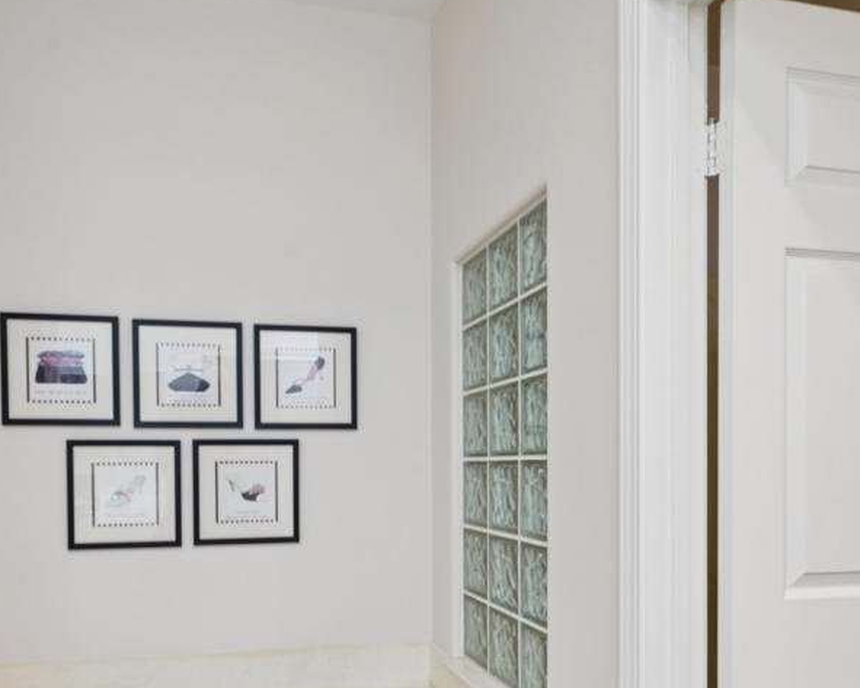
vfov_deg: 53.5
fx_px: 662
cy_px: 476
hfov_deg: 65.7
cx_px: 365
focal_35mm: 26
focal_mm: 16
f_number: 8
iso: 400
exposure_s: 1/8
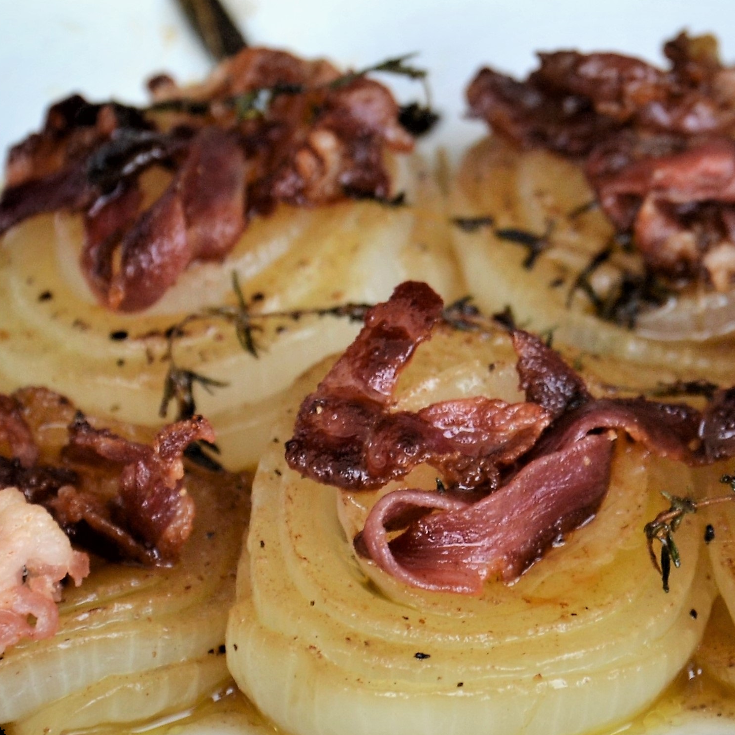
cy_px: 341
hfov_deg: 11.9
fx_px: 3507
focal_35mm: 146
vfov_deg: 12.0
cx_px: 578
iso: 320
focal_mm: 42
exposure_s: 1/60
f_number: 5.6
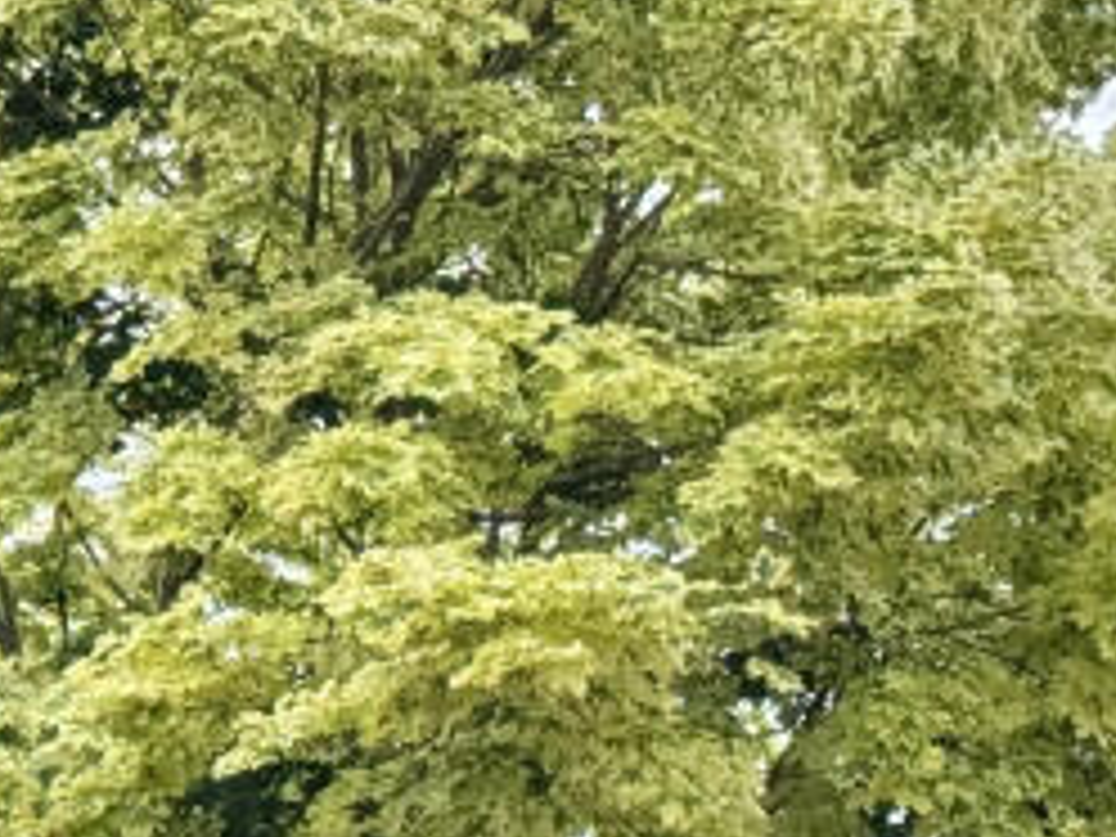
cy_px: 1202
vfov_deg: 7.4
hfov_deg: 9.8
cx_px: -284
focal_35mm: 198
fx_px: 6383
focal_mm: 6.76
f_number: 1.78
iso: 64
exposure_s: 1/2045
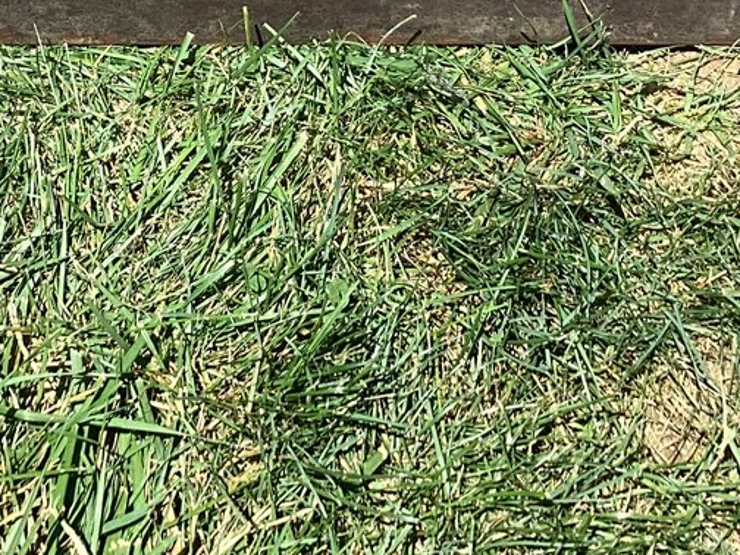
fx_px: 1988
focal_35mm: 93
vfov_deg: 15.1
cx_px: 255
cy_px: -183
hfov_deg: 21.0
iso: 25
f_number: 2.4
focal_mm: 3.3
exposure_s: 1/806
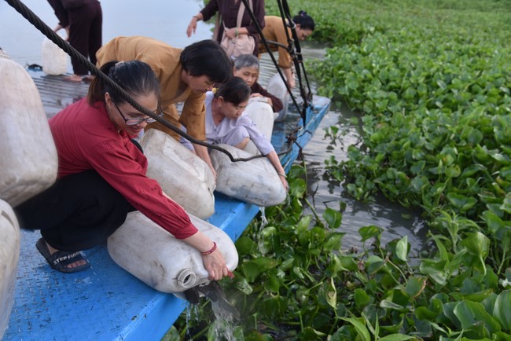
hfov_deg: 50.7
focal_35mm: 38
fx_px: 540
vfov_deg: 35.1
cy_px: 170
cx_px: 256
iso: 400
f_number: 5.6
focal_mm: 38
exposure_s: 1/125
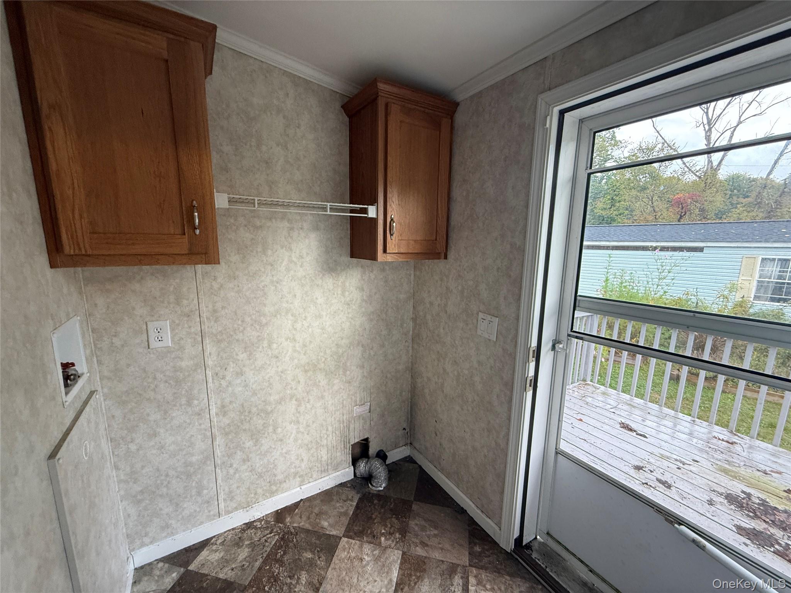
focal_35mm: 14
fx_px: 320
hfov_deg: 102.1
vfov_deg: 85.7
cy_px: 296
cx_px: 396
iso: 320
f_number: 2.2
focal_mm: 2.22
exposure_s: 1/99
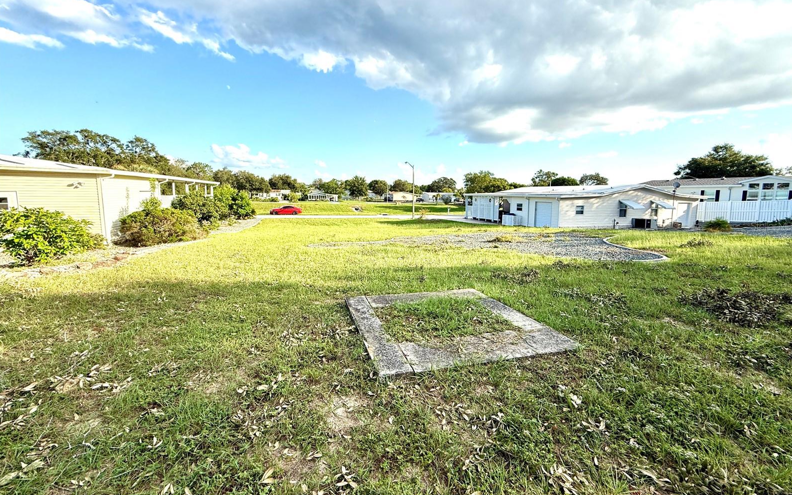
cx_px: 398
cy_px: 226
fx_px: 324
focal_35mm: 15
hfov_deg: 101.5
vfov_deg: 74.6
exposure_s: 1/1259
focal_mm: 2.22
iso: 50
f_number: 2.2
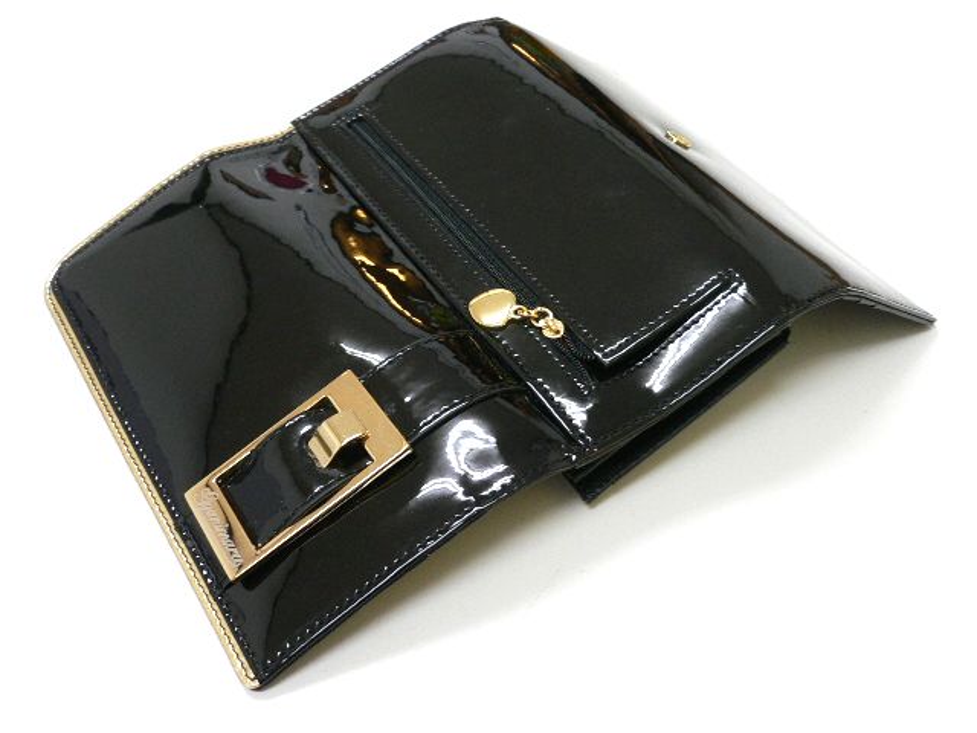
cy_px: 366
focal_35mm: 35
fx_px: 988
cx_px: 488
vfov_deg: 40.7
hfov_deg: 52.6
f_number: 2.8
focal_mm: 5.8
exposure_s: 1/15
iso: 150
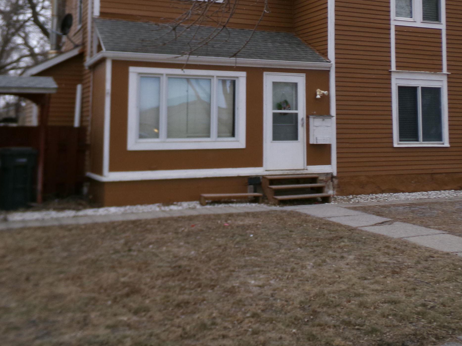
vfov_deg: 30.7
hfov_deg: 40.9
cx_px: 293
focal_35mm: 46
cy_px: 67
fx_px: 614
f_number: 3.8
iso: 100
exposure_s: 1/105
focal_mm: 5
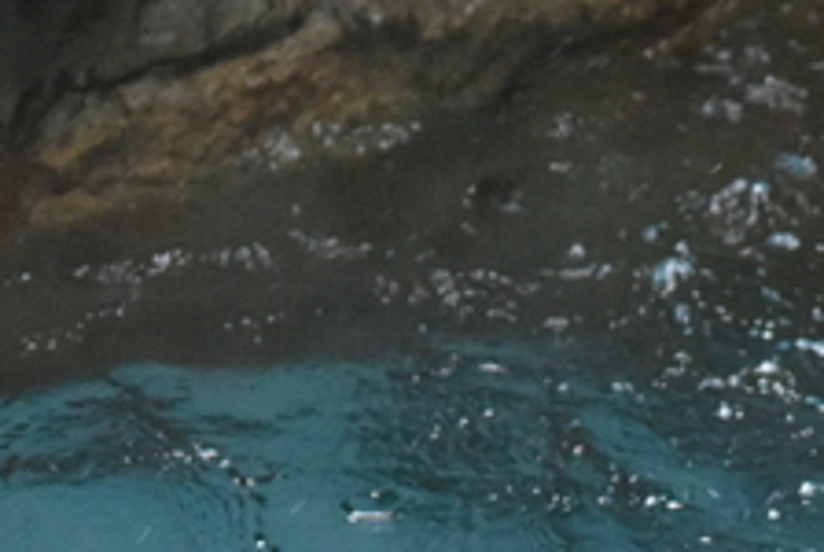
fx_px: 15699
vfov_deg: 2.0
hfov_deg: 3.0
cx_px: 408
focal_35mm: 685
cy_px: 880
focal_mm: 120
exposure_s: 1/250
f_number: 4
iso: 5600
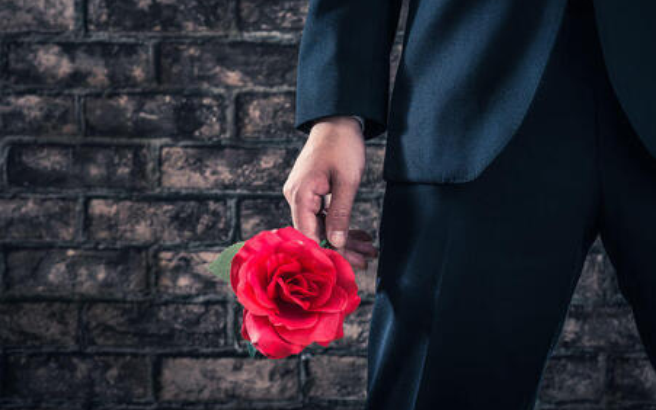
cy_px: 192
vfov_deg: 13.6
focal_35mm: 96
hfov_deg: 21.6
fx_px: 1717
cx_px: 294
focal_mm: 85
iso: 50
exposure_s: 1/125
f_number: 9.5
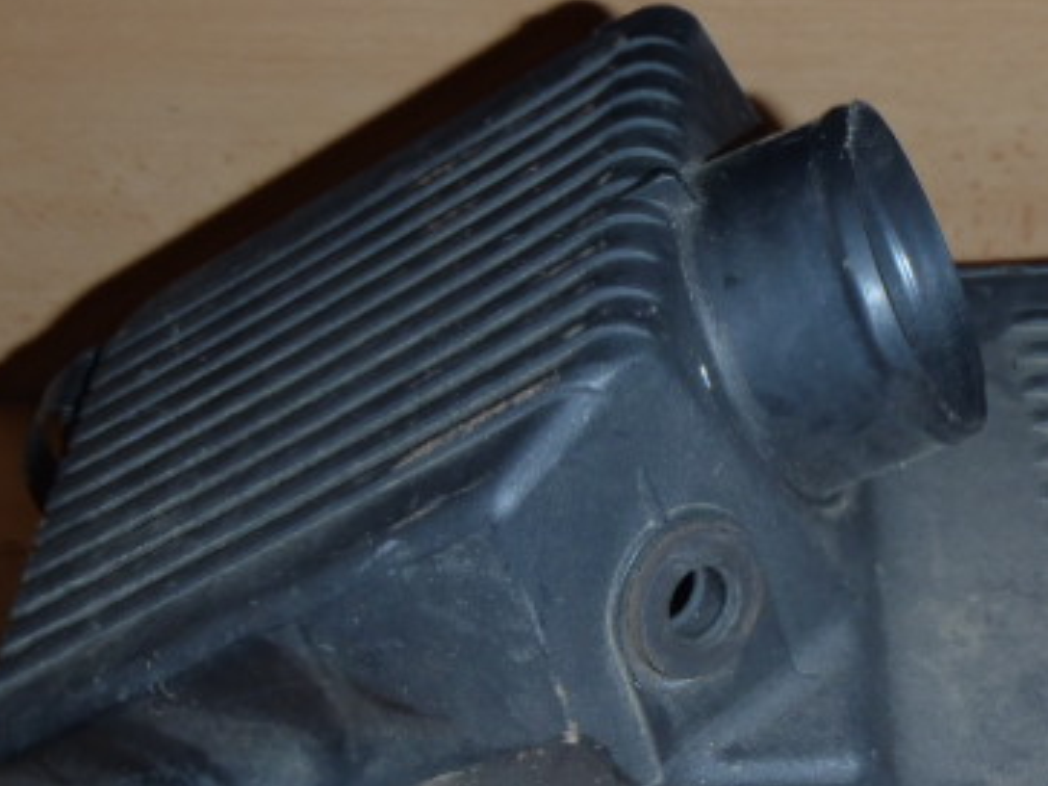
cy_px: 624
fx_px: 2028
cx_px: 710
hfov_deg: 28.8
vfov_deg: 21.7
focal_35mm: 67
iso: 100
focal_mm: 6.83
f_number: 4.6
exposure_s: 1/40
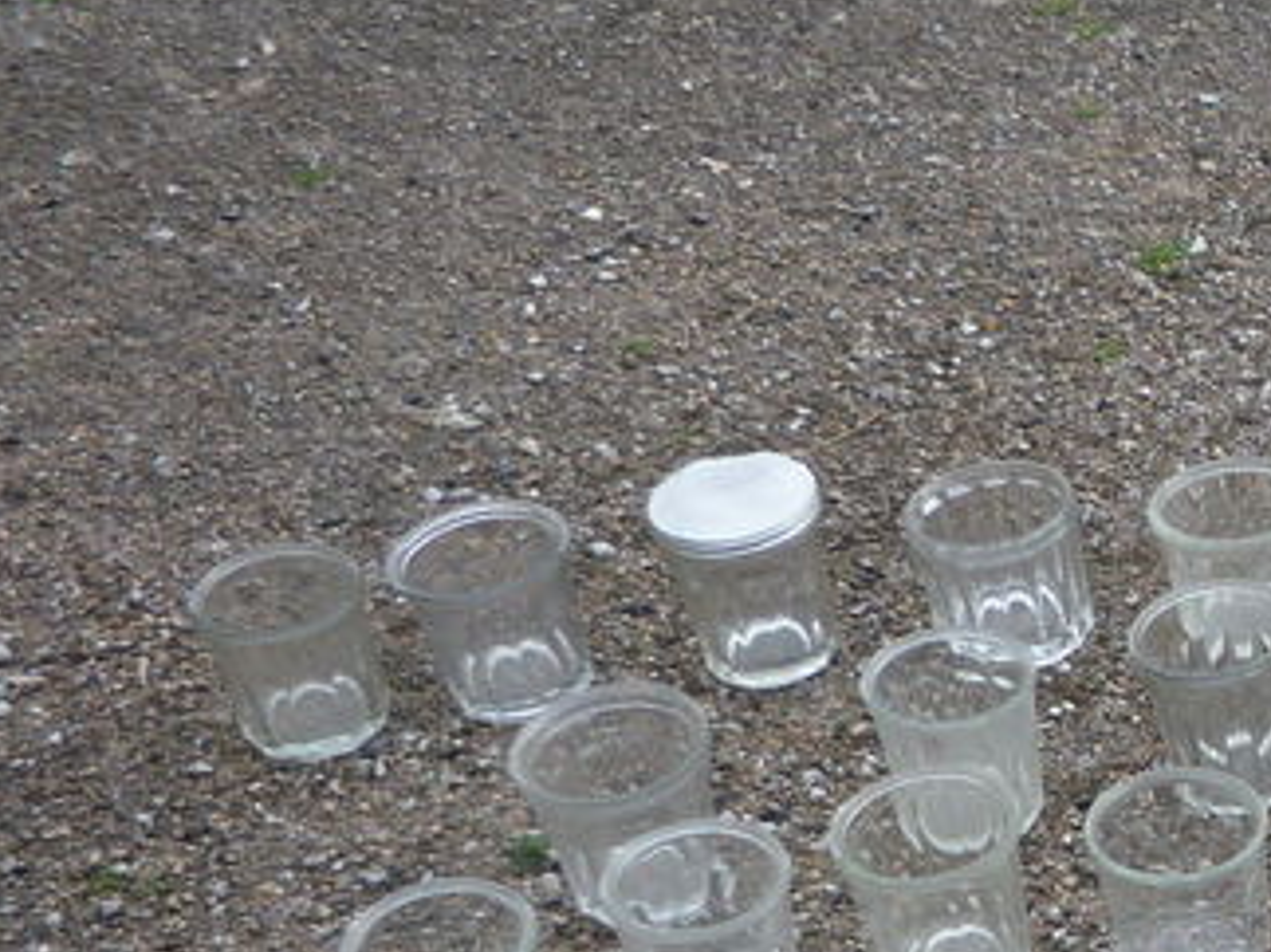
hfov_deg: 18.6
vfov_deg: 15.5
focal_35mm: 93
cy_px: 1019
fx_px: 3413
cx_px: 1928
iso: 100
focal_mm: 5.2
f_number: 4
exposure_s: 1/200
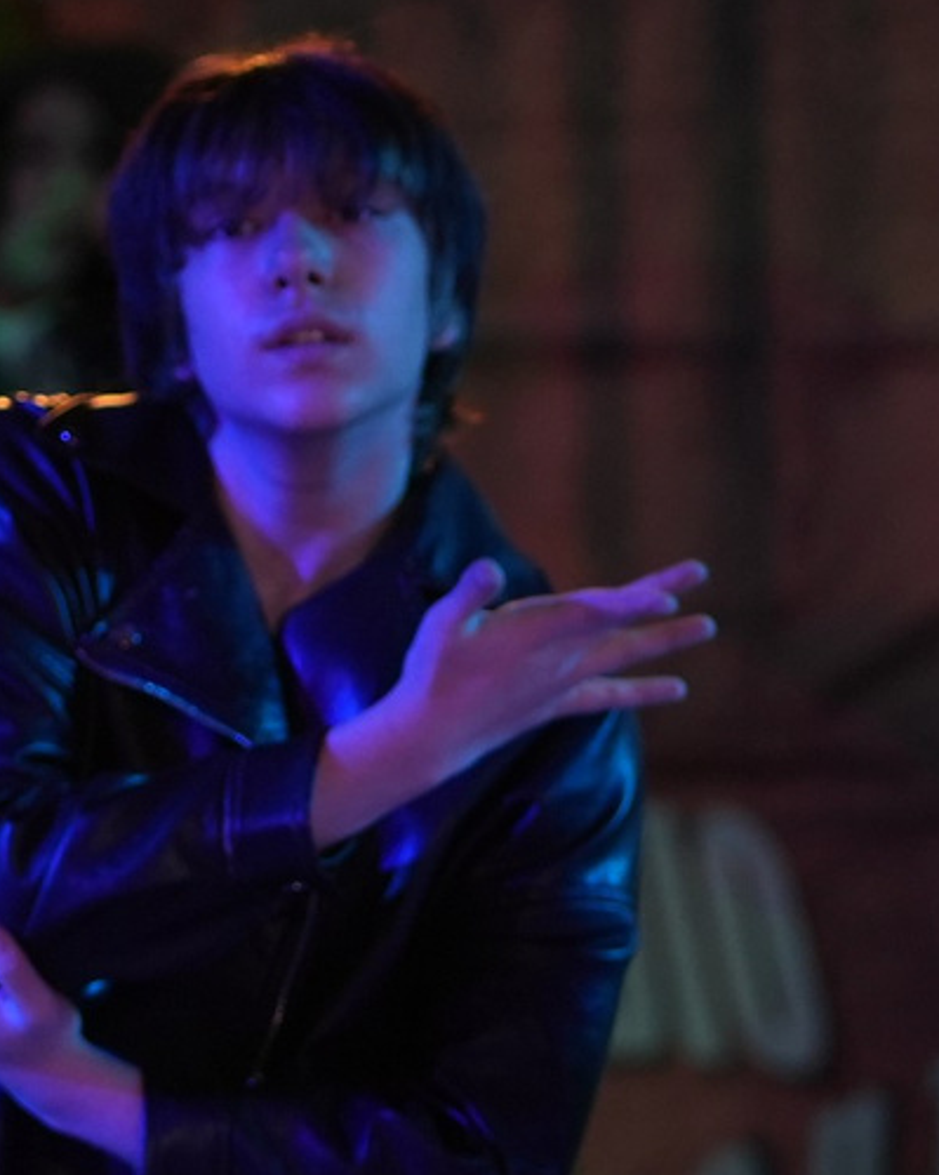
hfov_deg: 3.8
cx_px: 833
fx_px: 14212
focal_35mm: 409
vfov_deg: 4.7
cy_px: 569
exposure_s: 1/400
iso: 800
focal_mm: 85
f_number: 2.2
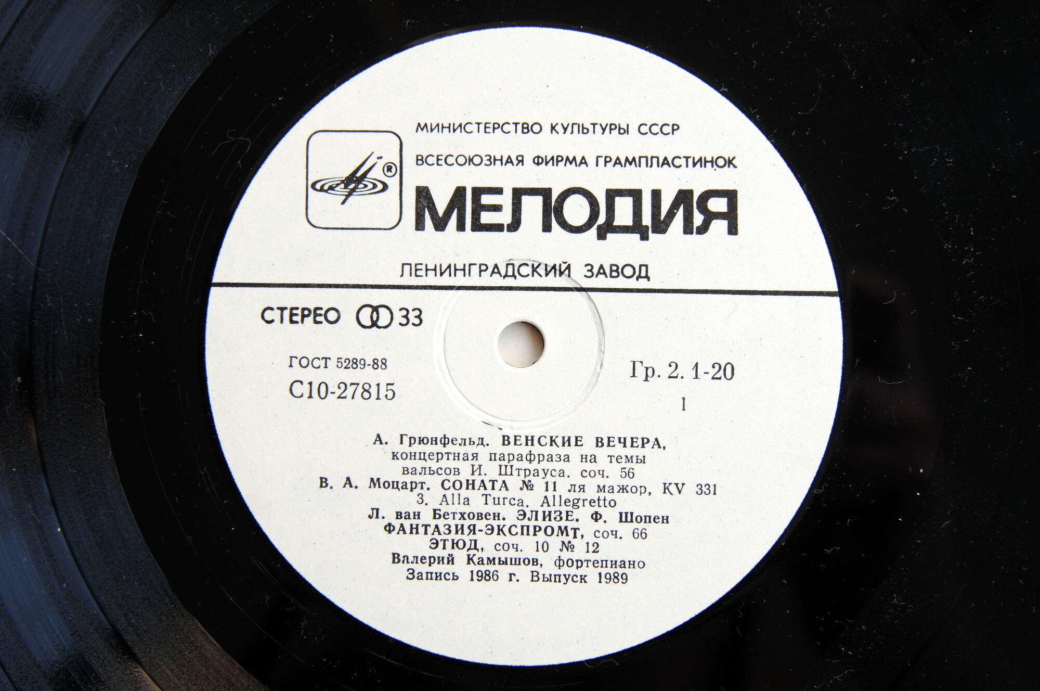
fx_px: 1515
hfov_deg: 37.9
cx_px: 520
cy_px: 346
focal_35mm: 52
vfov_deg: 25.7
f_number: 5
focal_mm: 35
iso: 500
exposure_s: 1/100
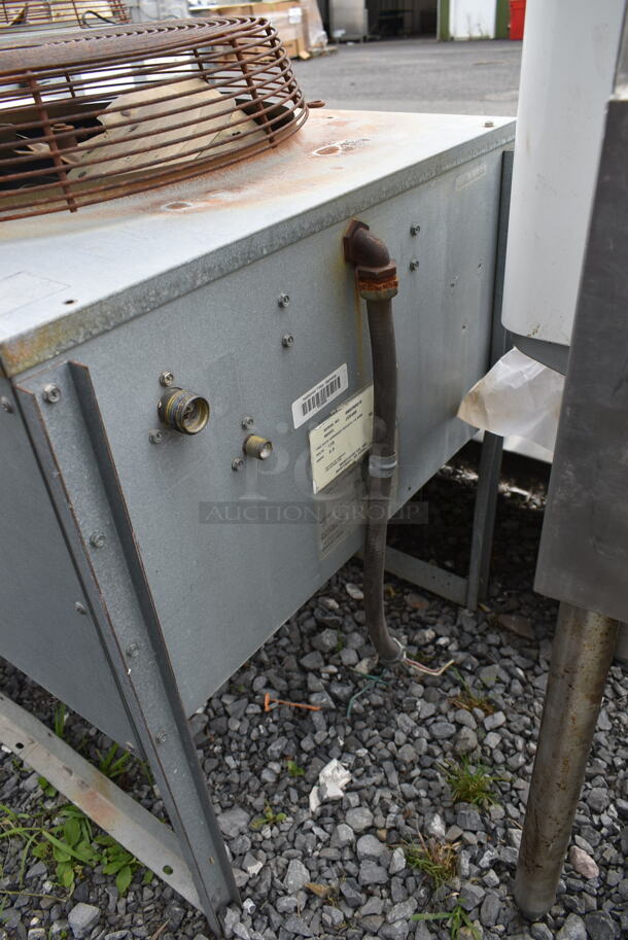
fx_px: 705
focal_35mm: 27
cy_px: 470
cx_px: 314
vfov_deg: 67.3
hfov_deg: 48.0
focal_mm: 18
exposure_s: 1/125
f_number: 6.3
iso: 100
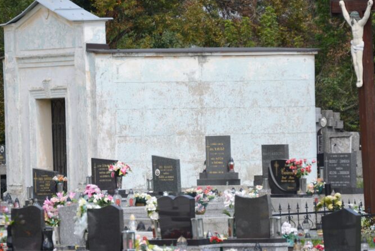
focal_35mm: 459
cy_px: 111
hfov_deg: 4.5
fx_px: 4784
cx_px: 171
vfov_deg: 3.0
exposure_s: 1/800
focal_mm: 200
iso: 200
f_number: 5.6
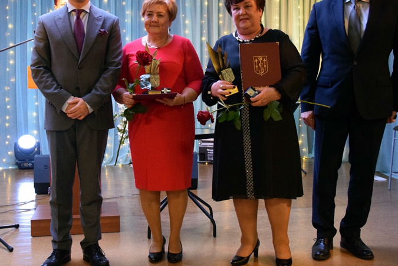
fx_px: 531
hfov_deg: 41.1
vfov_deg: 28.0
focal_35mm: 48
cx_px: 201
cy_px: 106
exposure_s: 1/125
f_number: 4.5
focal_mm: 24
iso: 5000
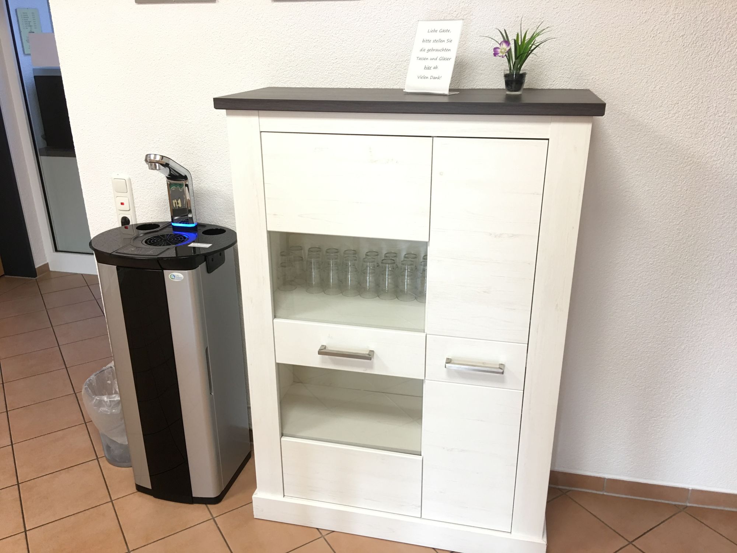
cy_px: 276
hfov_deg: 61.7
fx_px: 617
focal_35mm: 29
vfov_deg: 48.2
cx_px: 368
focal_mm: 4.15
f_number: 2.2
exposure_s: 1/17
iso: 50
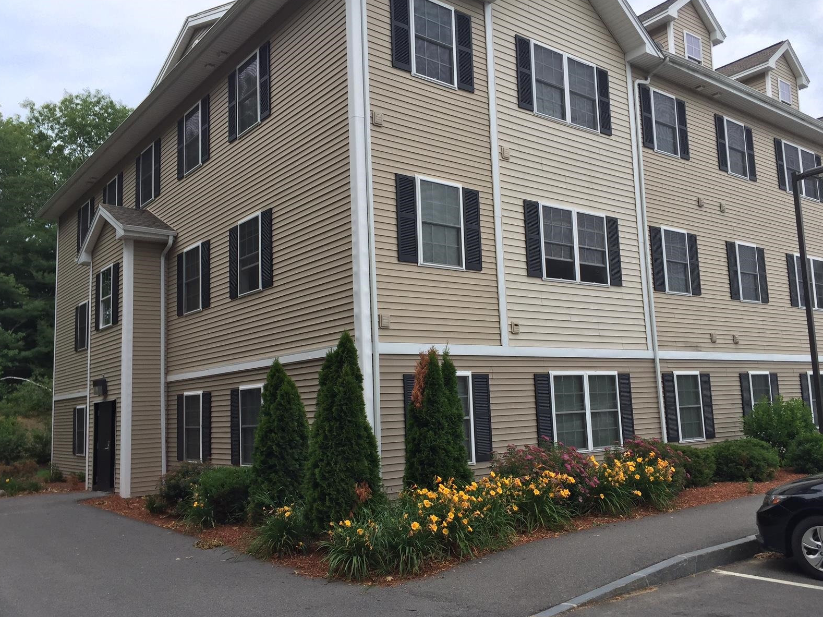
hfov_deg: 60.0
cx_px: 418
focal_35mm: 30
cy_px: 312
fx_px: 713
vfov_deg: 46.8
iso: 32
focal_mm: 4.15
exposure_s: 1/1068
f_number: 2.2
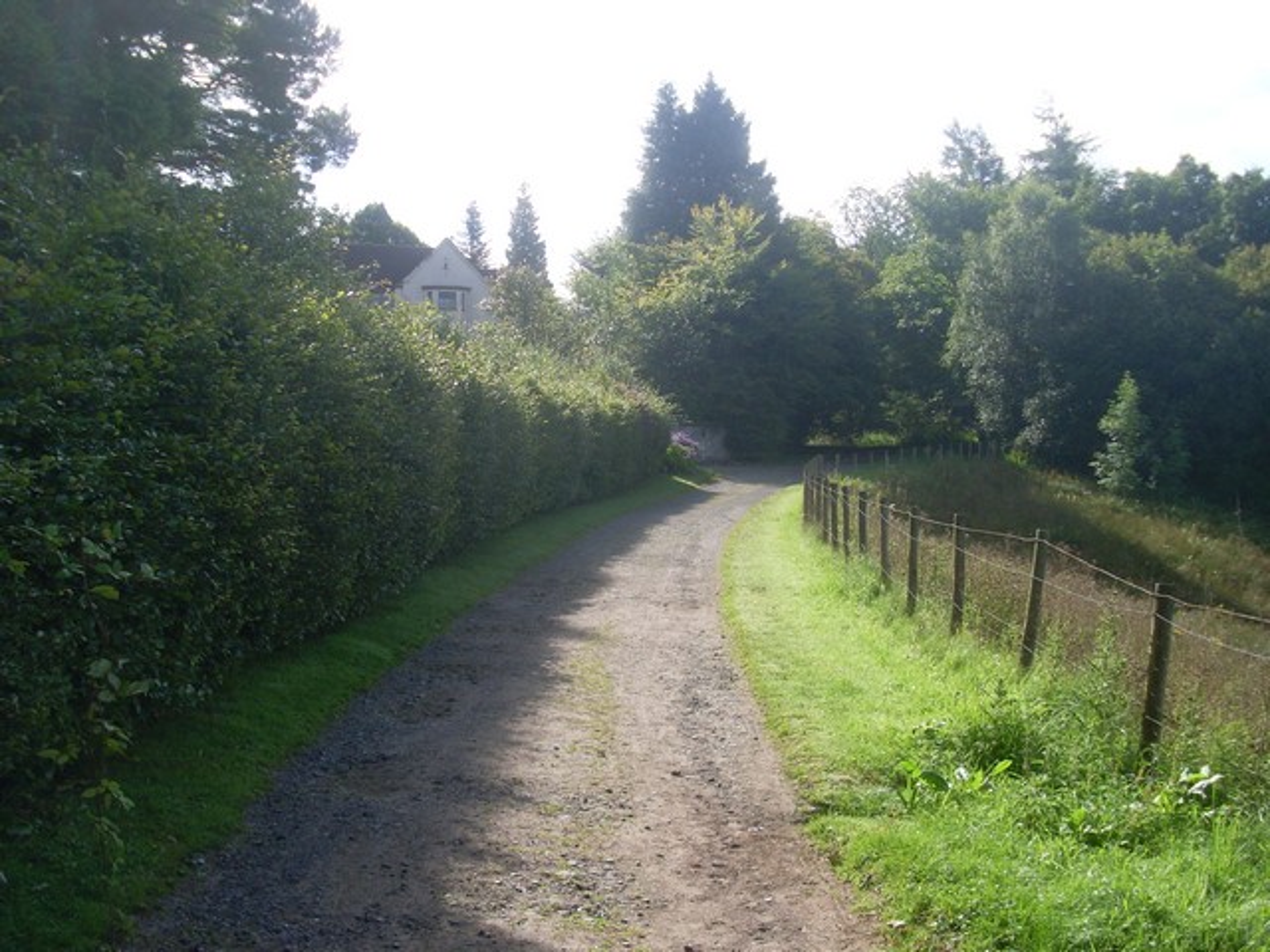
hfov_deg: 49.0
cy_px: 476
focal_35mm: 38
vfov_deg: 37.7
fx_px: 1394
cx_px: 635
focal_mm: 6.3
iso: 80
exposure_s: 1/125
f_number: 7.7
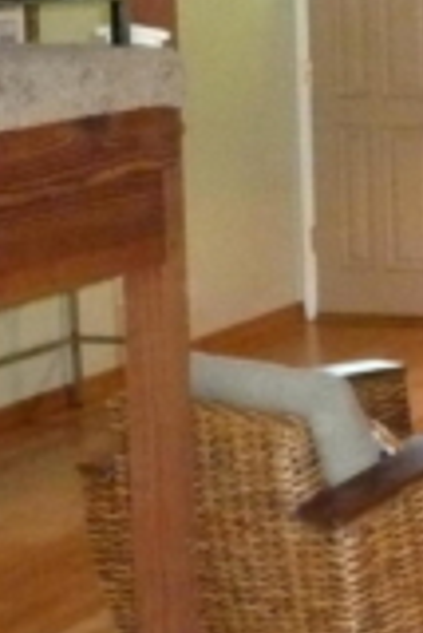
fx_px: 1864
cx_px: 882
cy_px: 107
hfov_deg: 11.5
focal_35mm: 106
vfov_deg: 19.0
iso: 800
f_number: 3.3
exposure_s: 1/40
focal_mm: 4.6
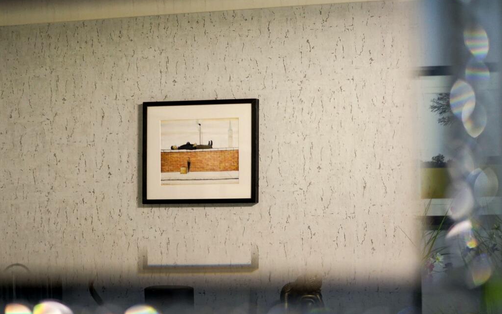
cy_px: 163
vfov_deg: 15.0
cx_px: 251
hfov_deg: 23.8
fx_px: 1190
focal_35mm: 87
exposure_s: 1/80
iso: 640
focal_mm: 85
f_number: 2
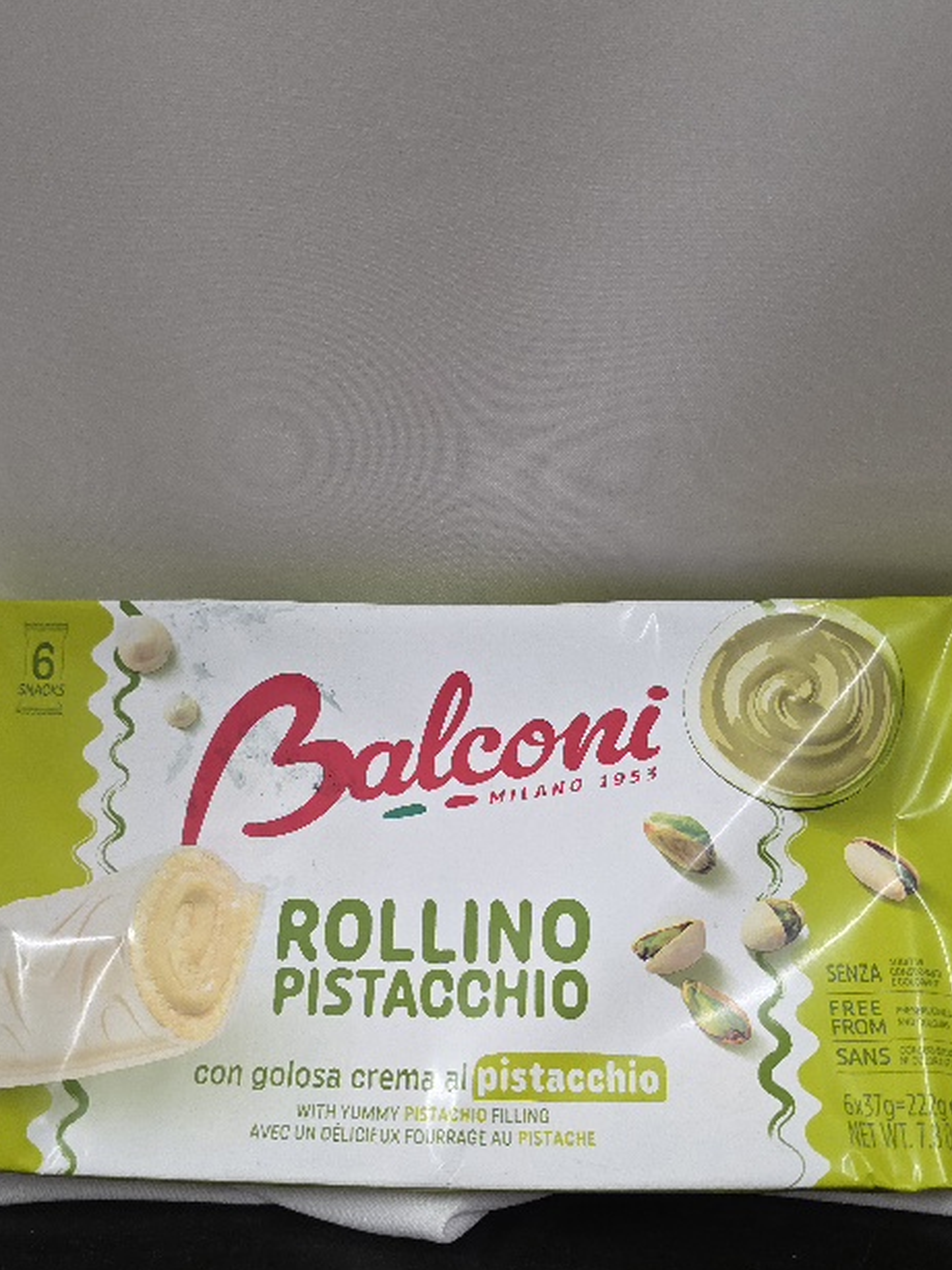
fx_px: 1100
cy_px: 750
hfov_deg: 46.8
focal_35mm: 30
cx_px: 453
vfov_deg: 59.6
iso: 500
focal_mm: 6.3
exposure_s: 1/101
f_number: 1.7
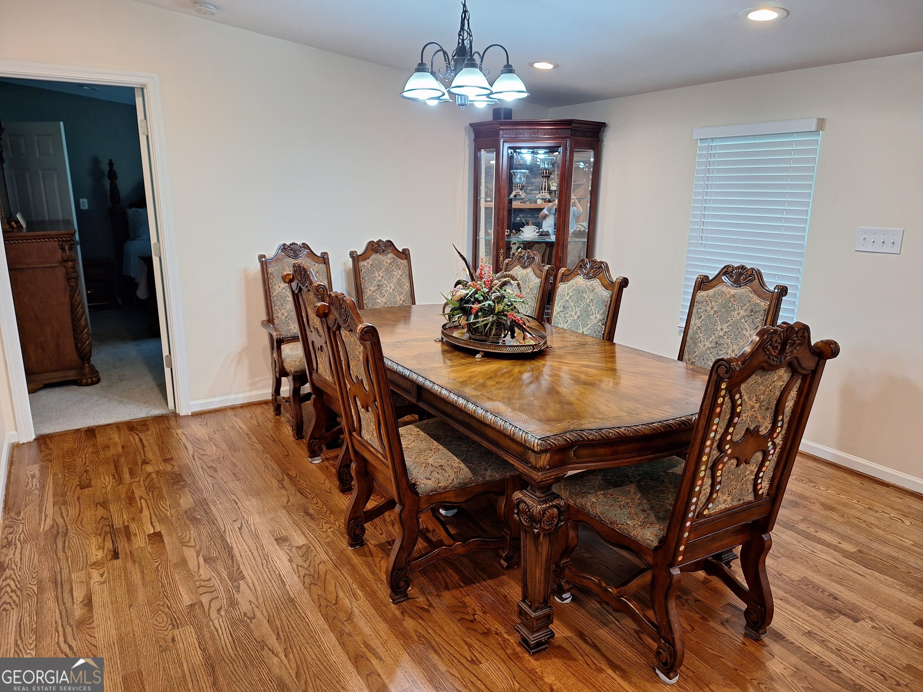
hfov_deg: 73.9
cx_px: 462
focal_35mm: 23
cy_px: 346
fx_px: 613
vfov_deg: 58.9
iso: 125
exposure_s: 1/40
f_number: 1.8
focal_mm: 5.54
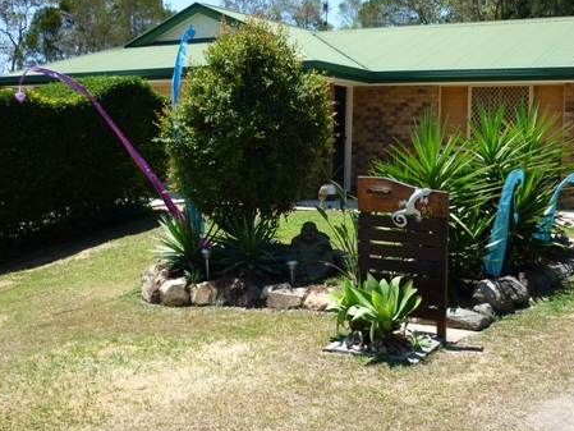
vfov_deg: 30.8
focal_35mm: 47
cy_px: 178
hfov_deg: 40.4
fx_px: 780
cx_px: 297
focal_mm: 5.5
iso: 80
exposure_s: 1/640
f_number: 2.8
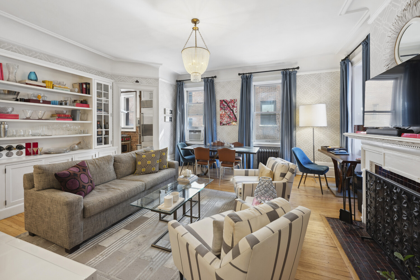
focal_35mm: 14
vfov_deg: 81.1
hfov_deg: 104.3
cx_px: 210
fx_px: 163
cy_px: 140
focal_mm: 14
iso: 200
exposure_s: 1/2.5
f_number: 11
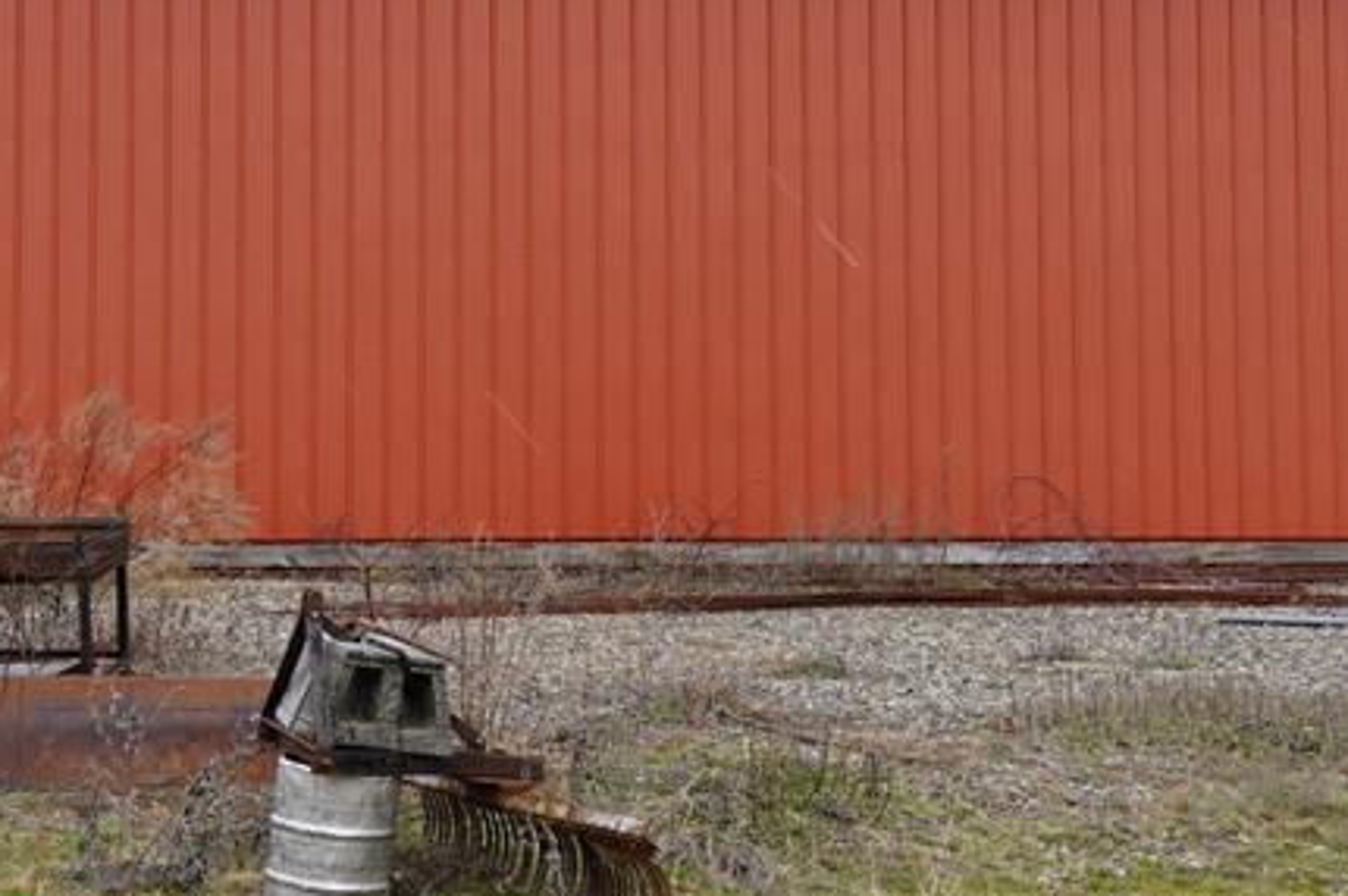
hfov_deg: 22.4
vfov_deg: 14.9
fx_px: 3405
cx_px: 583
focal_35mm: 91
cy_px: 197
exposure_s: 1/100
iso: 100
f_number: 8
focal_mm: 24
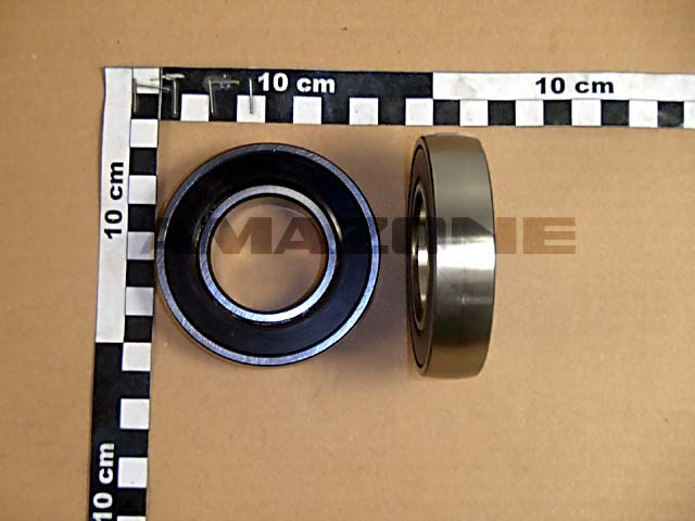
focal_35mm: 52
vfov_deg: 28.0
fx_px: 1044
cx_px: 348
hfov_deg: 36.8
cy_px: 260
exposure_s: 1/50
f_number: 5
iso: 320
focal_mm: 9.39
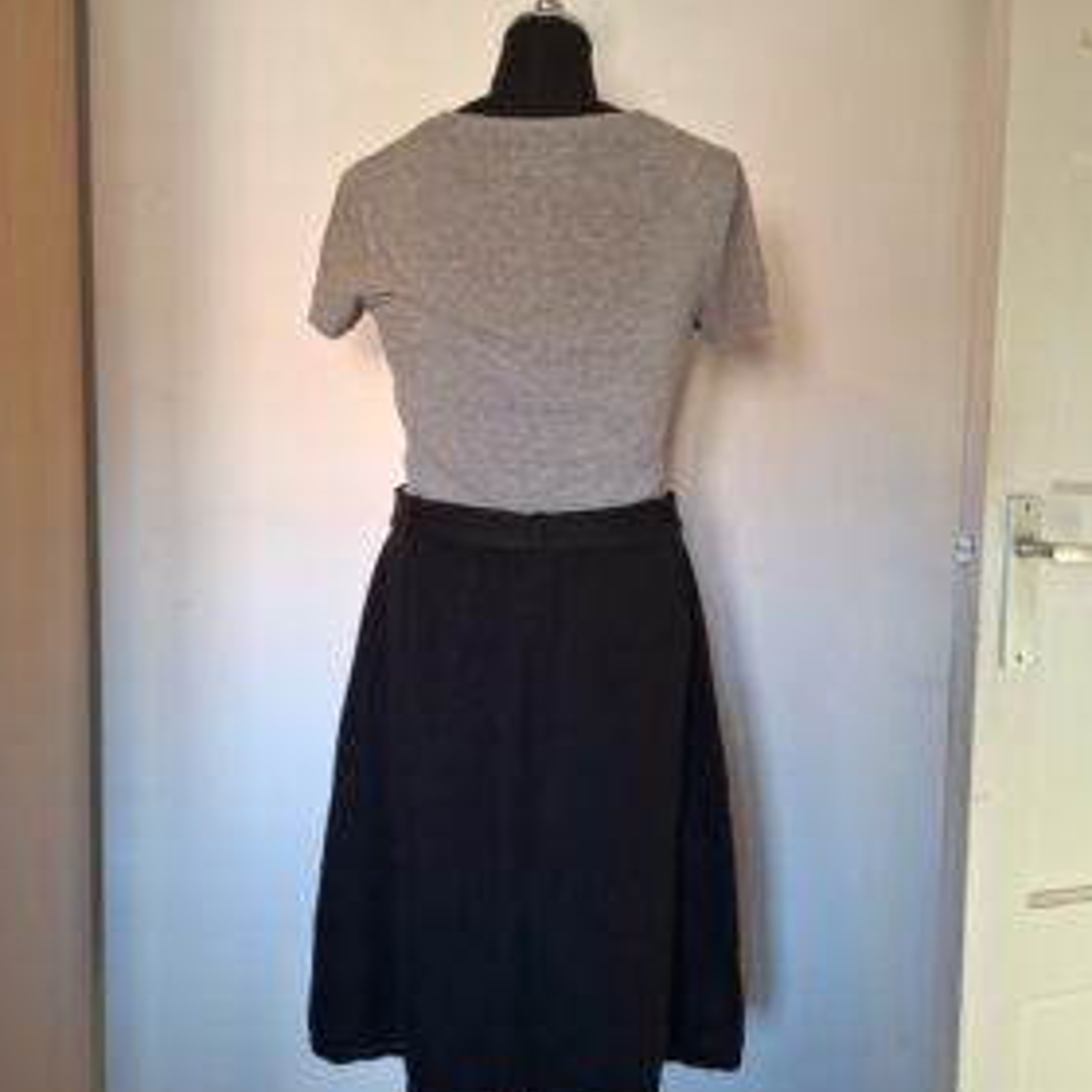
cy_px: 589
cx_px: 538
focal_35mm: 29
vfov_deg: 55.6
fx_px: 1035
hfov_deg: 55.6
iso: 200
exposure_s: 1/50
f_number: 1.8
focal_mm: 5.54
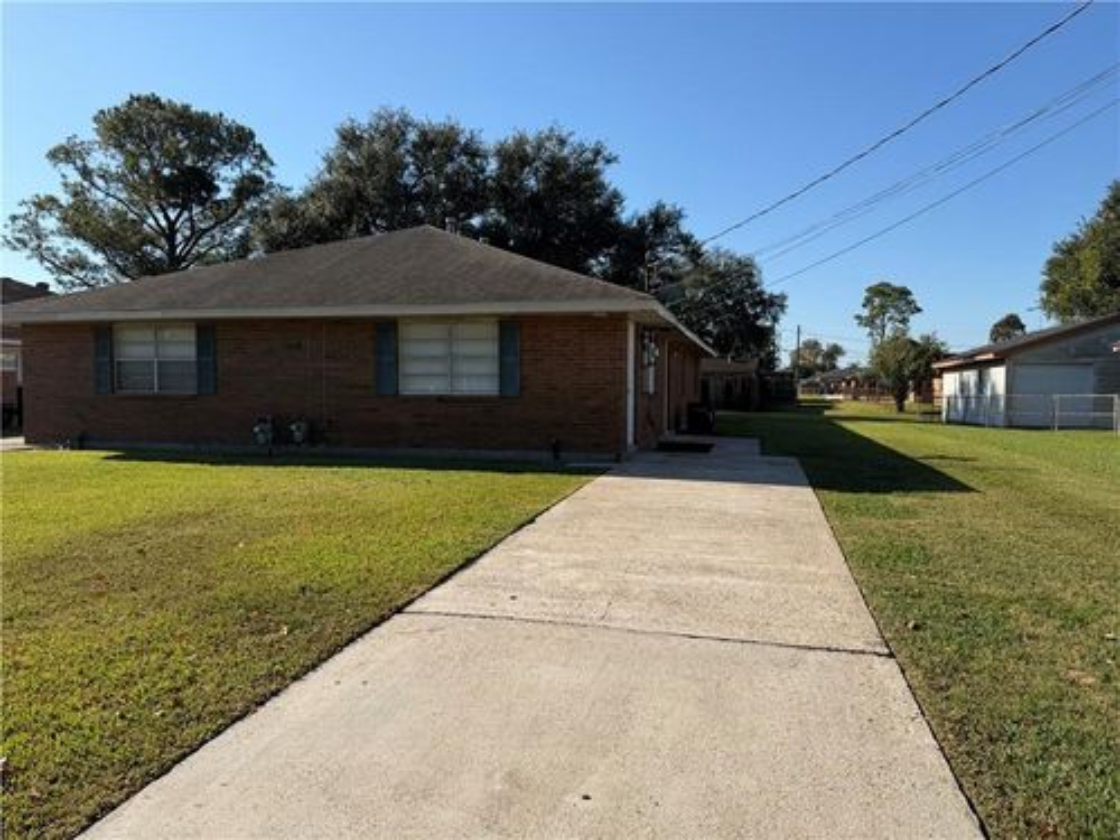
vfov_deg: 56.8
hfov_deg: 71.6
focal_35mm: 24
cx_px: 560
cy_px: 420
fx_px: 777
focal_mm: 6.76
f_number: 1.78
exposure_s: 1/4673
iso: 80
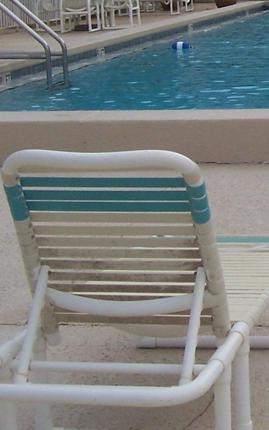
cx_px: 419
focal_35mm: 107
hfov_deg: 11.6
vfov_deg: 19.0
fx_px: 1255
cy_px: 25
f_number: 5.6
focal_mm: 5.6
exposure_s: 1/350
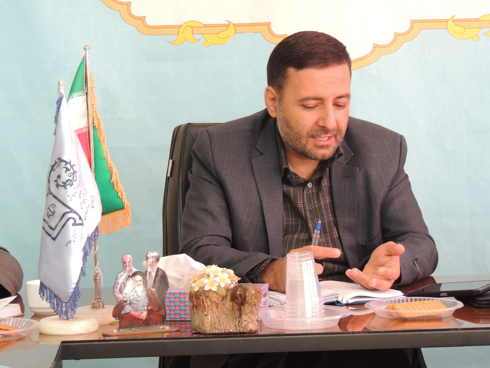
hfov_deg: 18.7
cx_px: 245
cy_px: 184
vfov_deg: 14.1
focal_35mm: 105
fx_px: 1486
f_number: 4.2
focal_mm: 18.7
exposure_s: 1/30
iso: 400
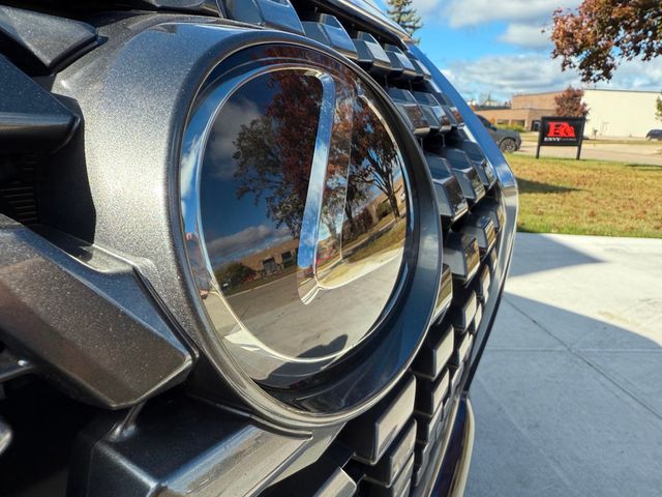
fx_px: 459
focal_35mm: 24
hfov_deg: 71.6
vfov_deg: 56.8
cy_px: 248
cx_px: 331
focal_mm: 2.22
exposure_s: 1/639
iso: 64
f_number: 2.2
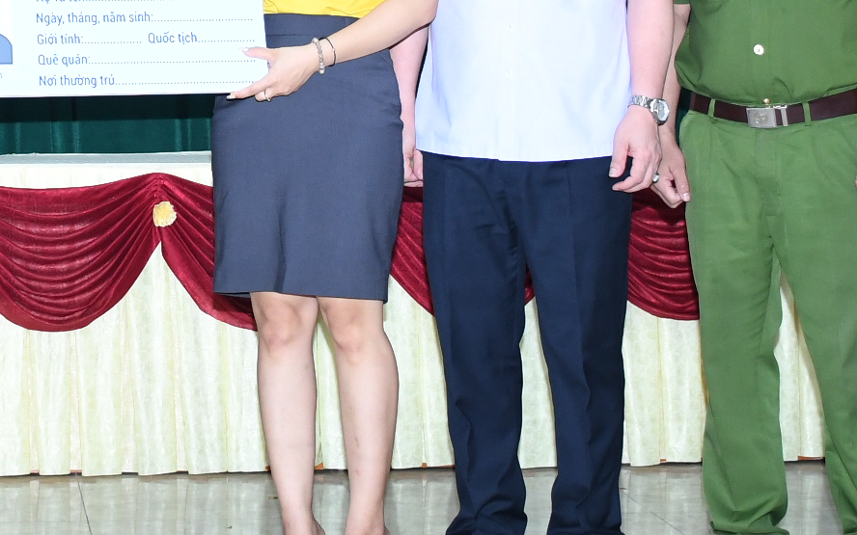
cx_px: 124
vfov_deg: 11.2
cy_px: -93
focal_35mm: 115
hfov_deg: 17.9
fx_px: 2686
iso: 800
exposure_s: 1/200
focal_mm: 24
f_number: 4
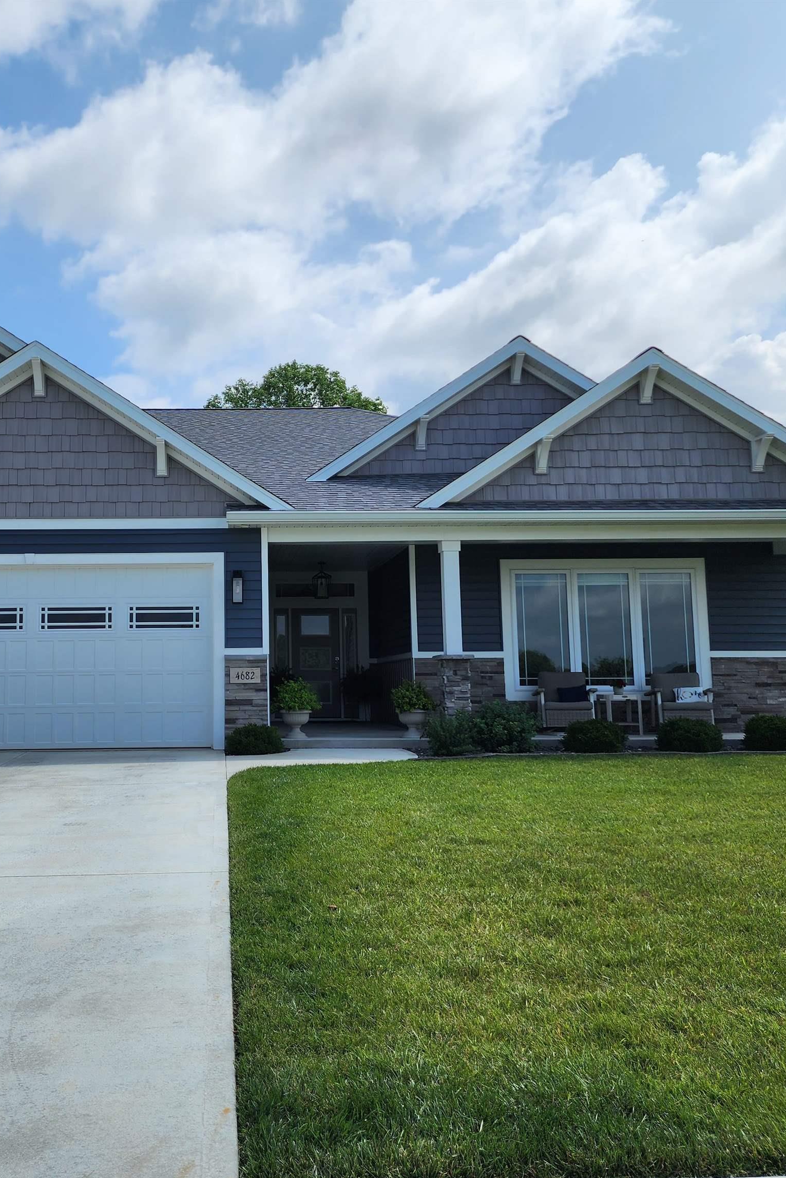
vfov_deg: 58.7
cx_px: 222
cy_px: 590
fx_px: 1048
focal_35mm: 32
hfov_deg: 40.3
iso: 12
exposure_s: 1/1973
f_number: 1.8
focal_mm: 6.4
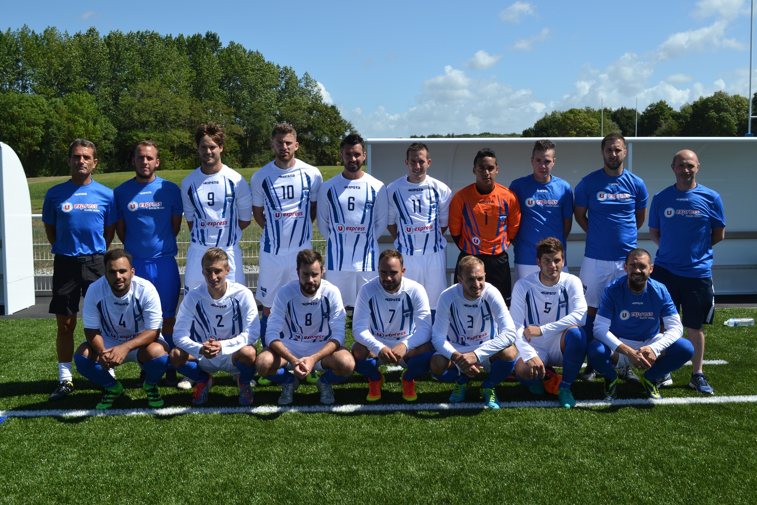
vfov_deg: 34.2
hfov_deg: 49.6
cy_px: 252
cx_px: 378
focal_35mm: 39
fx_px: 820
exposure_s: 1/250
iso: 100
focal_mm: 26
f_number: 8
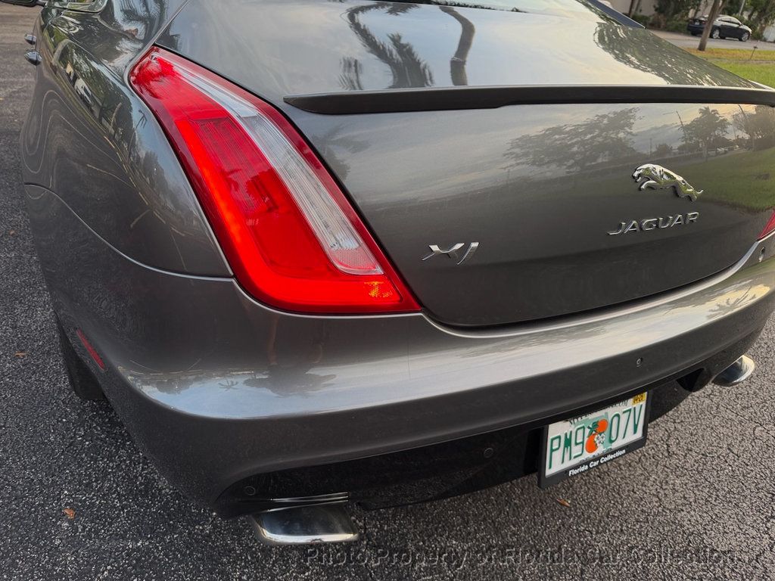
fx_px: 537
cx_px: 388
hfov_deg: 71.6
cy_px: 290
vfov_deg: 56.8
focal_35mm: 24
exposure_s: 1/197
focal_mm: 6.76
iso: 125
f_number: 1.78
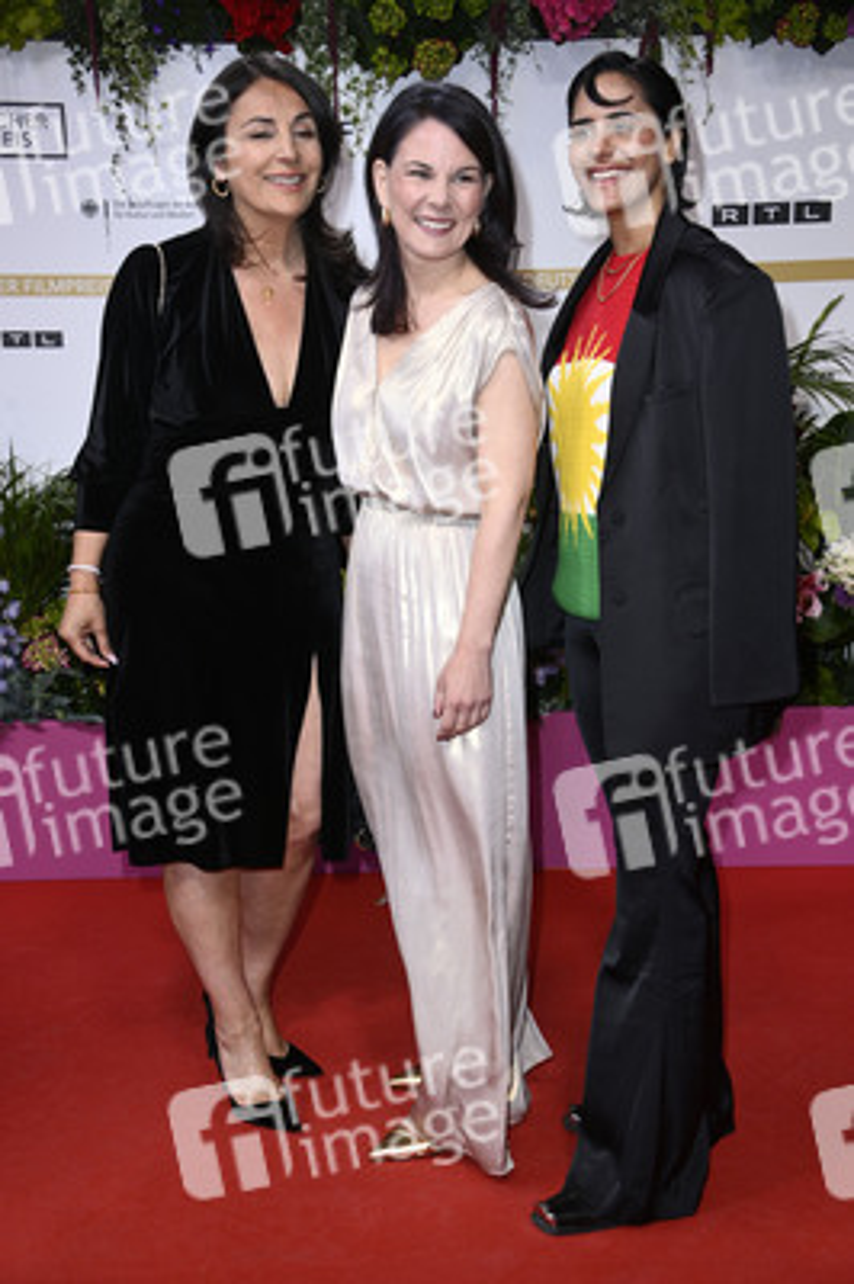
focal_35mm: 55
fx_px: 1960
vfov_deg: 36.3
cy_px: 642
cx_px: 427
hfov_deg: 24.6
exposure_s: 1/250
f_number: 5.6
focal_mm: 55
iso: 500
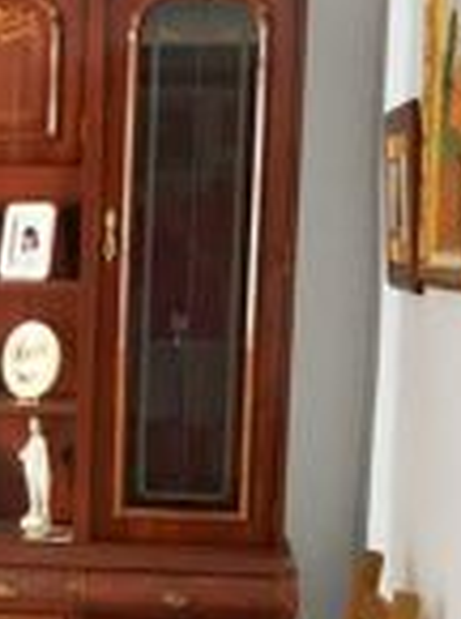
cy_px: 440
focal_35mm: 103
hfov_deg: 13.8
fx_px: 1837
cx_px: -130
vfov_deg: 19.0
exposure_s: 1/15
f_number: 1.8
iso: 80
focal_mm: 3.99
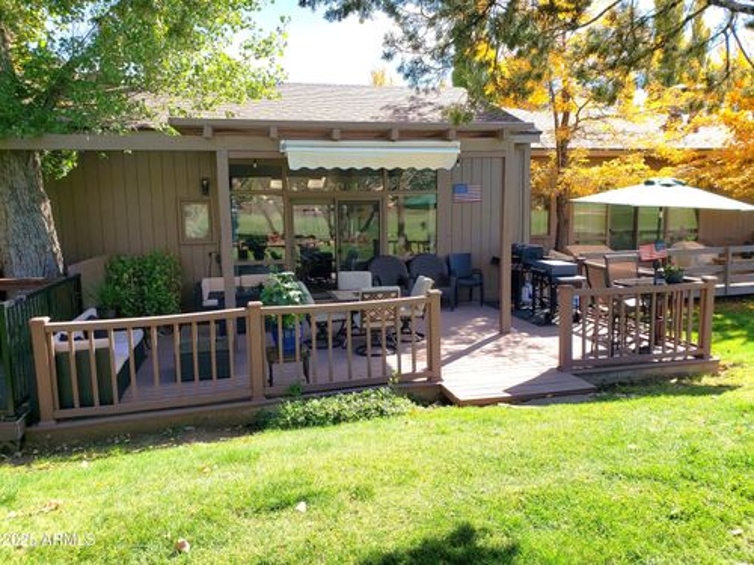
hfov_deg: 67.3
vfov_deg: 53.1
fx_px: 566
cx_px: 377
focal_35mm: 26
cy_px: 282
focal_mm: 4.3
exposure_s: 1/620
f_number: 2.4
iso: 50
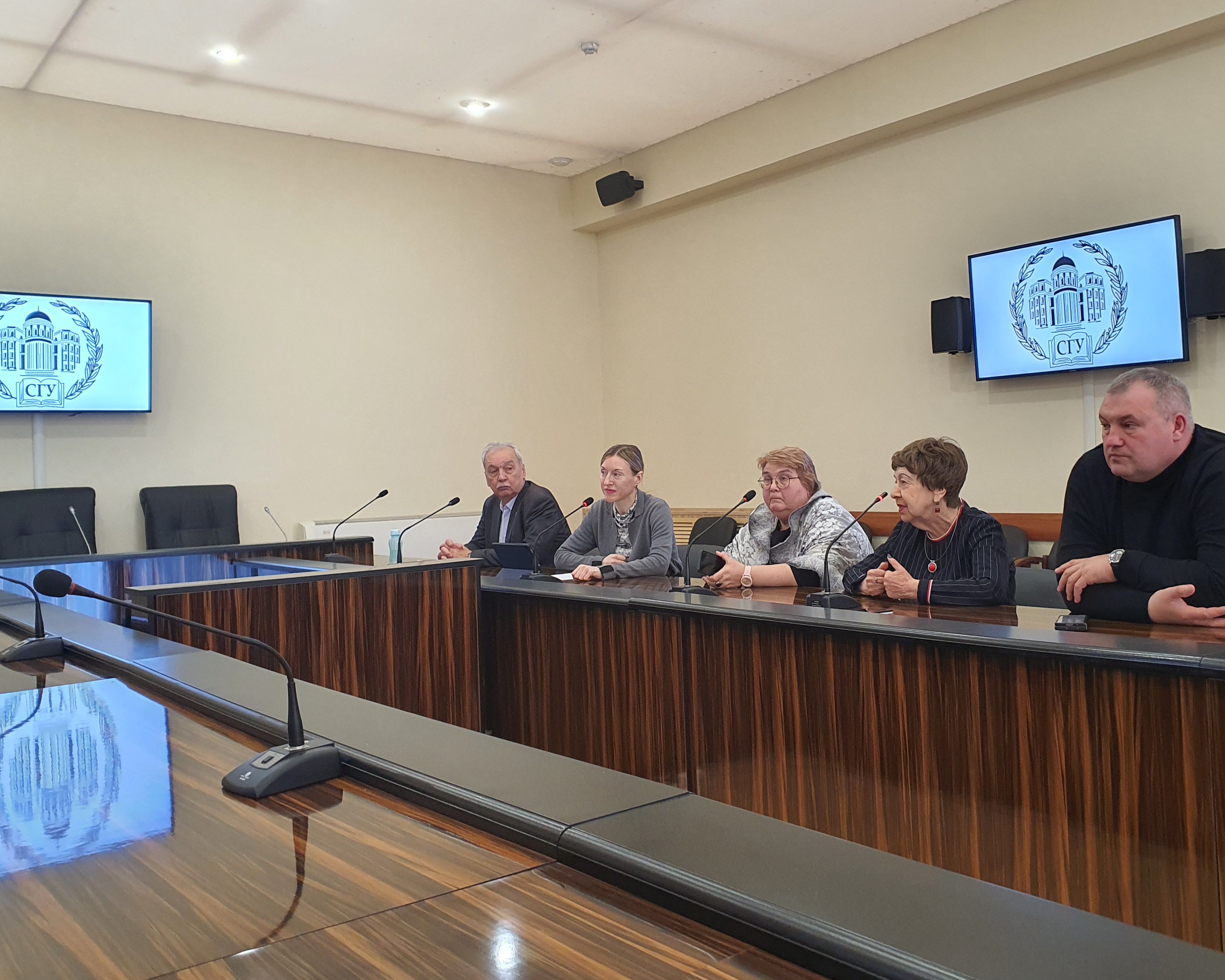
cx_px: 675
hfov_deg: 57.1
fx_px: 1124
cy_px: 475
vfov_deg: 47.1
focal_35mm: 31
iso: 320
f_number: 2.4
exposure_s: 1/50
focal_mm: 4.3
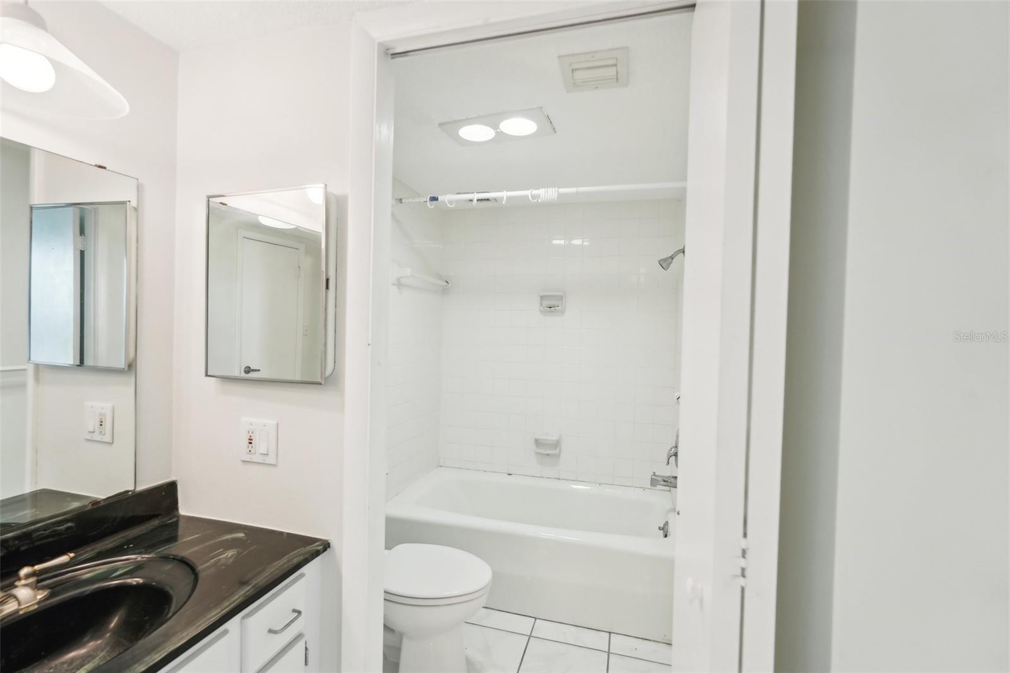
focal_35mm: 16
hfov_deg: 96.7
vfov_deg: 73.7
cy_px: 336
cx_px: 505
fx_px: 449
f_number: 5
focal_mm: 16
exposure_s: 1/50
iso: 400
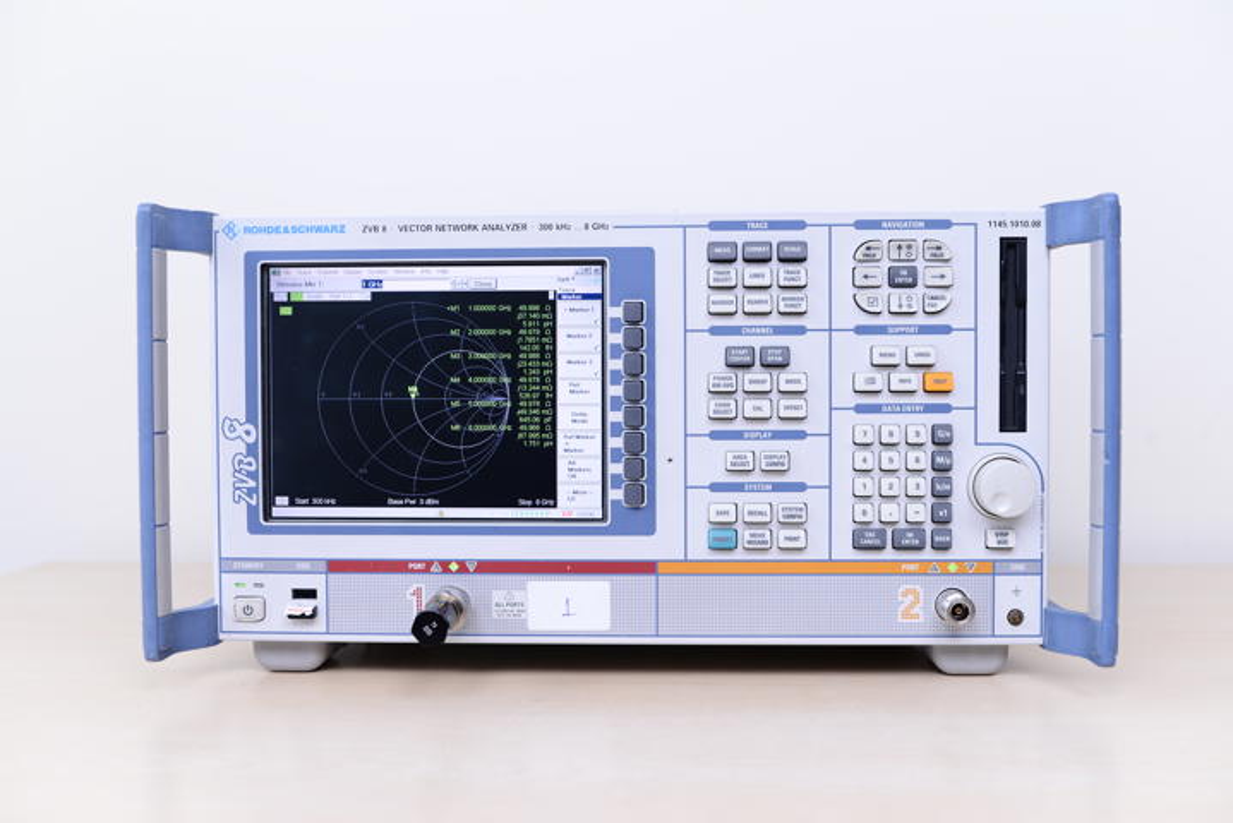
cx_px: 616
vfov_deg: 37.9
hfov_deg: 54.4
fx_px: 1199
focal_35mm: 35
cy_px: 412
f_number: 4
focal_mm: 35
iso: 200
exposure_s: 1/50
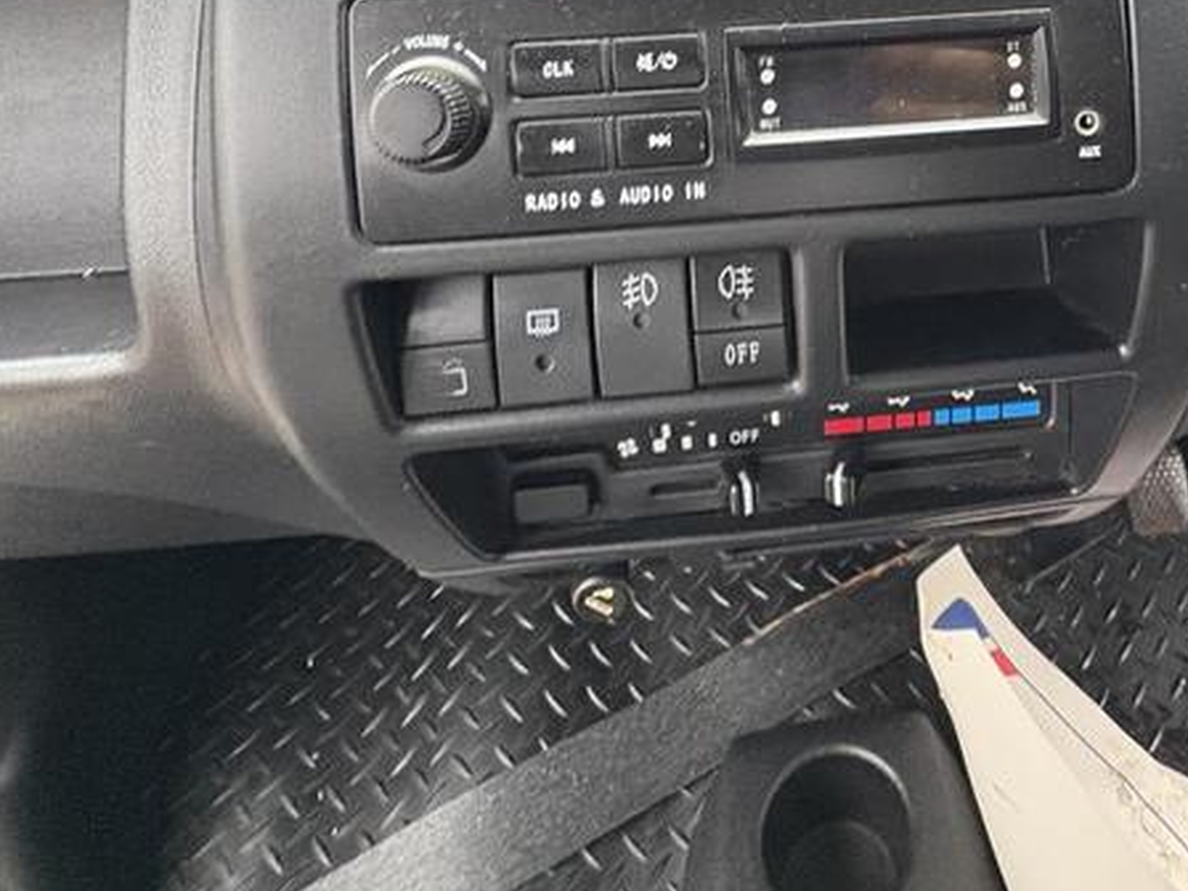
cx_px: 867
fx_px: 961
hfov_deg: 60.5
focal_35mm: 28
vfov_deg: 44.2
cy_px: 50
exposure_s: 1/60
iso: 640
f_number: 2.2
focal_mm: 2.22
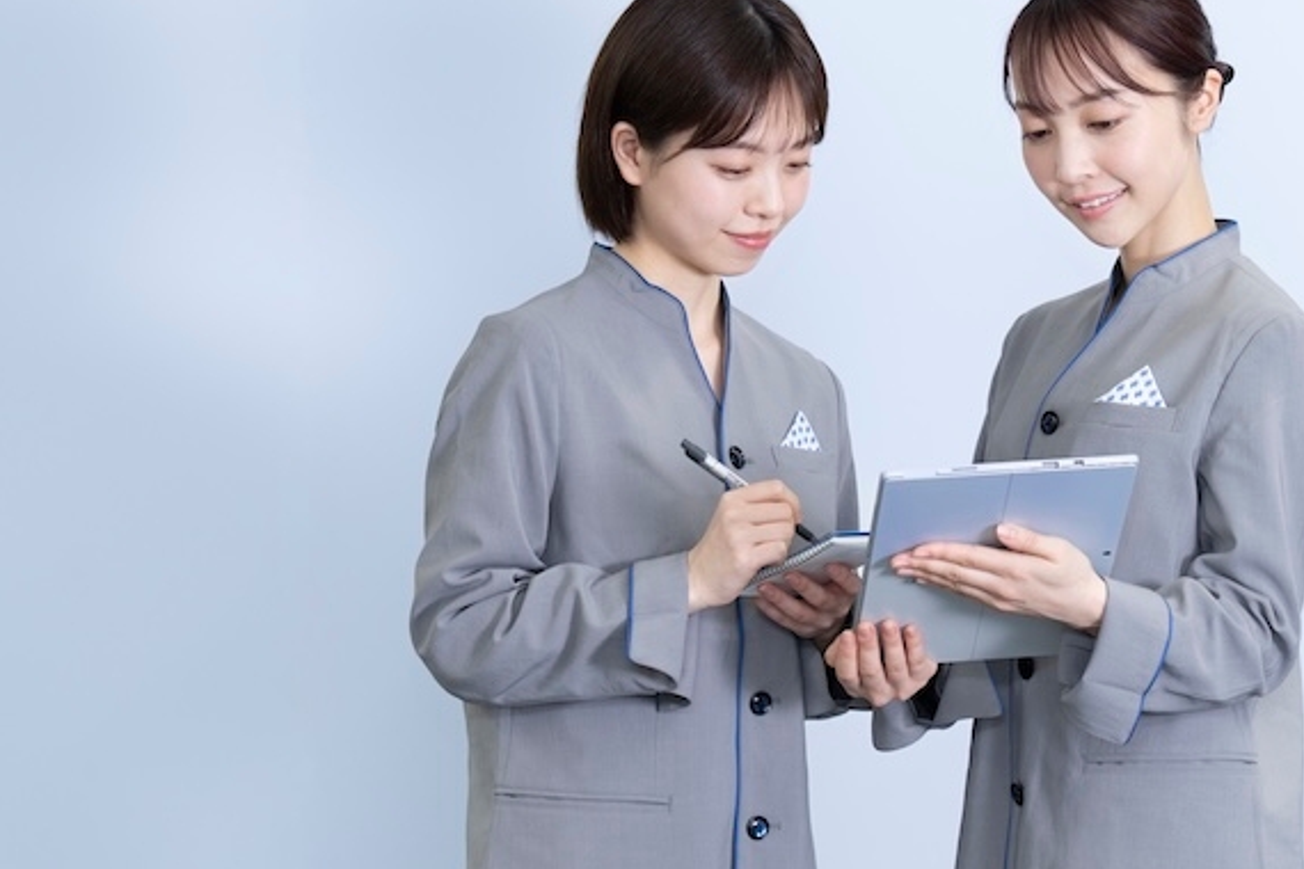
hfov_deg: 16.7
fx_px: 4419
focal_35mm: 122
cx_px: 876
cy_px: 372
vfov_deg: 11.2
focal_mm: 87
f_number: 5
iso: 640
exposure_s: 1/160
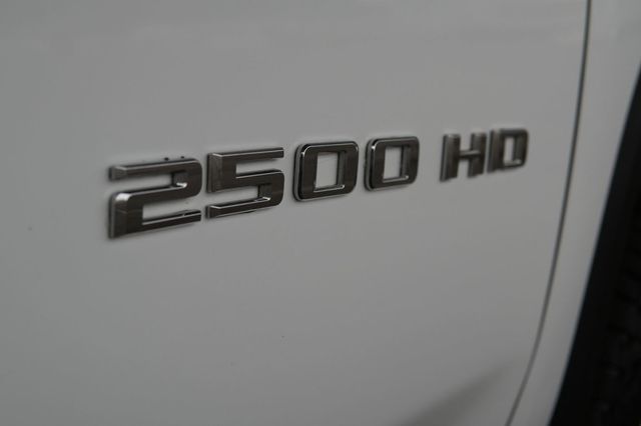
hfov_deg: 43.6
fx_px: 801
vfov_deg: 29.8
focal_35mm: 45
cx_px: 320
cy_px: 213
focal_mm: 30
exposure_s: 1/160
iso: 250
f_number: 4
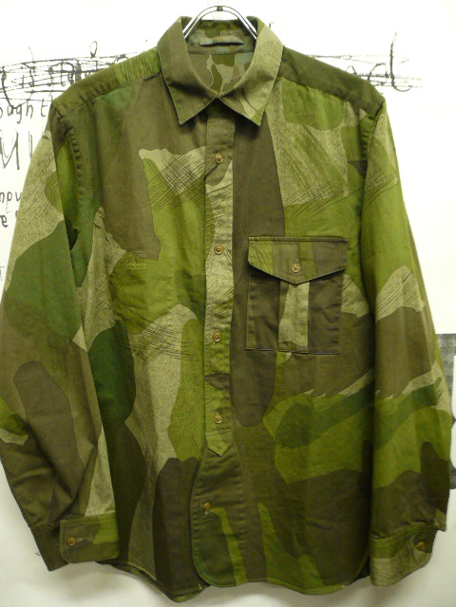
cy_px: 304
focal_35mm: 28
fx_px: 492
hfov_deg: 49.7
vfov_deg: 63.4
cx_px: 228
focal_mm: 4.6
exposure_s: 1/8
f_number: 2.8
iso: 200
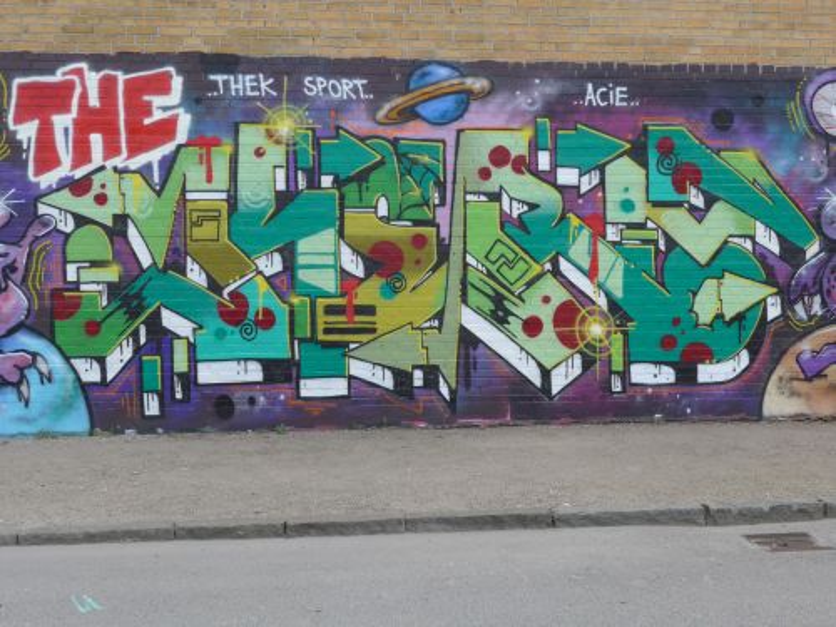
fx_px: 942
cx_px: 418
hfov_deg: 47.9
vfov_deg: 36.8
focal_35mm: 39
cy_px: 314
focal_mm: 8.4
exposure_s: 1/125
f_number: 5
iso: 80
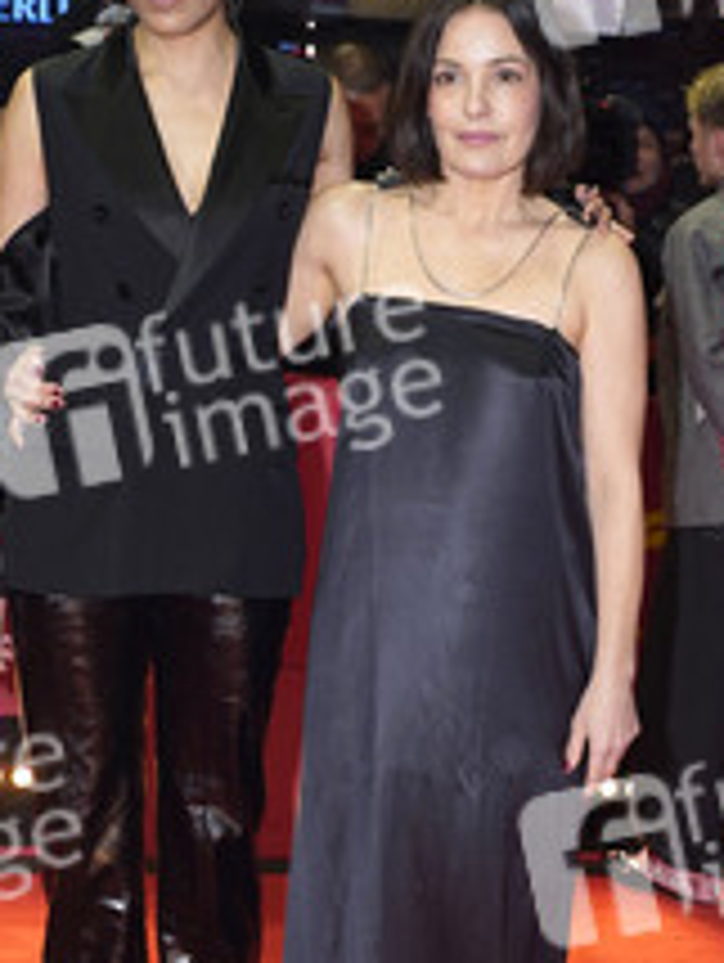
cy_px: 616
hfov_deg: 17.2
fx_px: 2394
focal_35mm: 86
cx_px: 342
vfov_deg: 22.7
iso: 640
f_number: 5.6
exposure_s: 1/160
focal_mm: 48
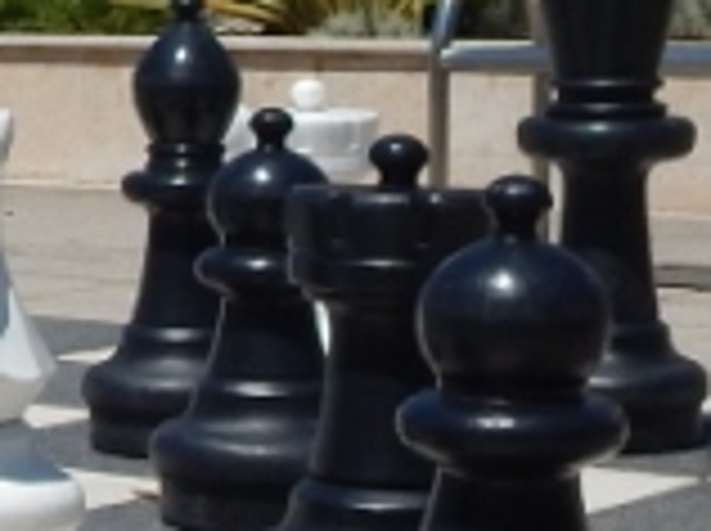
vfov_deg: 10.3
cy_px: 216
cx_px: -279
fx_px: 2933
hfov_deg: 13.2
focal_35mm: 143
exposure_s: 1/1000
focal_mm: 4
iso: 125
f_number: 6
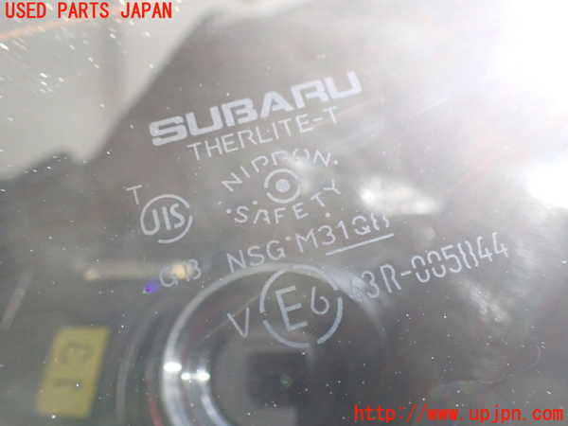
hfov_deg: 60.0
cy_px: 213
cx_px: 284
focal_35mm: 30
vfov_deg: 46.8
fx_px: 492
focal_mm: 5.4
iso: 800
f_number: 2.3
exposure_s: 1/80
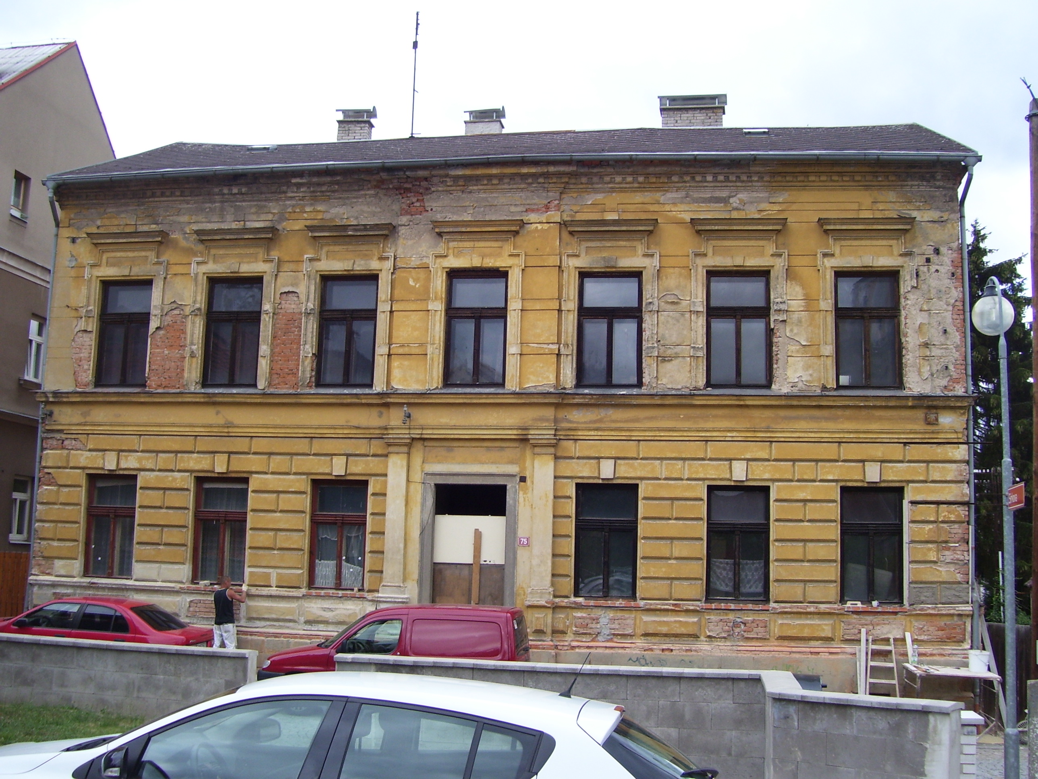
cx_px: 519
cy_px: 390
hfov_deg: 50.1
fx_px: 1109
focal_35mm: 37
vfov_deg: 38.7
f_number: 2.7
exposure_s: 1/500
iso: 80
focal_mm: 6
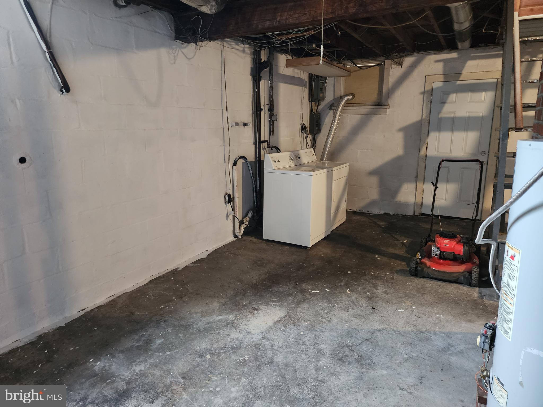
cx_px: 272
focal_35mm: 23
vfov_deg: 58.9
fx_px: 361
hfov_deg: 73.9
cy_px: 204
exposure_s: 1/30
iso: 640
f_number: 1.8
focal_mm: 6.4
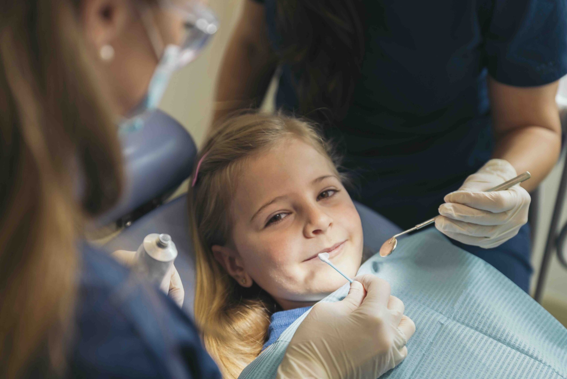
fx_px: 1103
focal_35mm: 70
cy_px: 190
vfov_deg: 19.5
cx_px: 284
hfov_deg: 28.8
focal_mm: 70
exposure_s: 1/160
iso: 100
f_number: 2.8
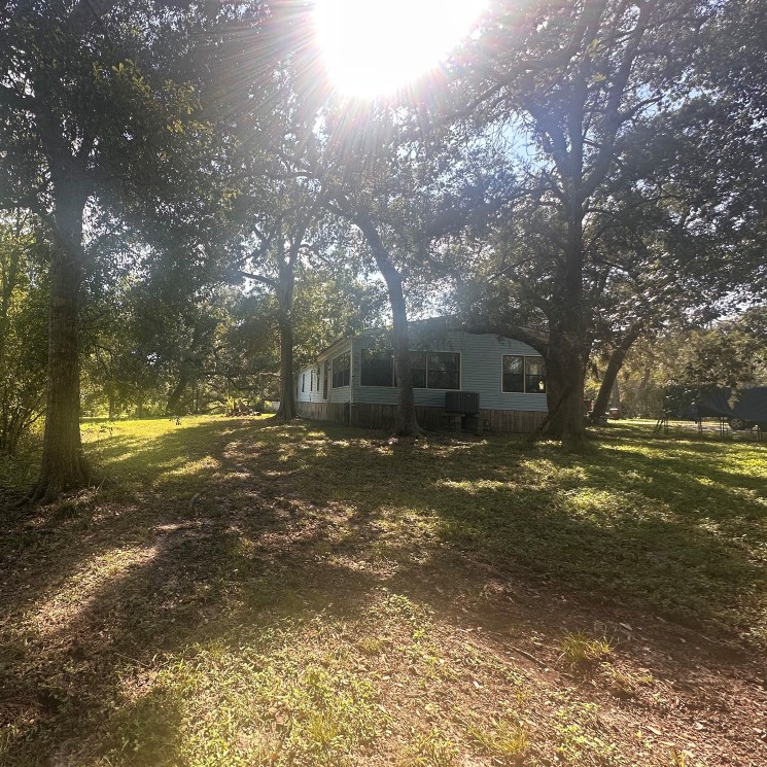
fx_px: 426
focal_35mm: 17
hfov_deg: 80.7
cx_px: 246
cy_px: 375
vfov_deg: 84.0
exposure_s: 1/375
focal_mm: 2.22
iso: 40
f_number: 2.2
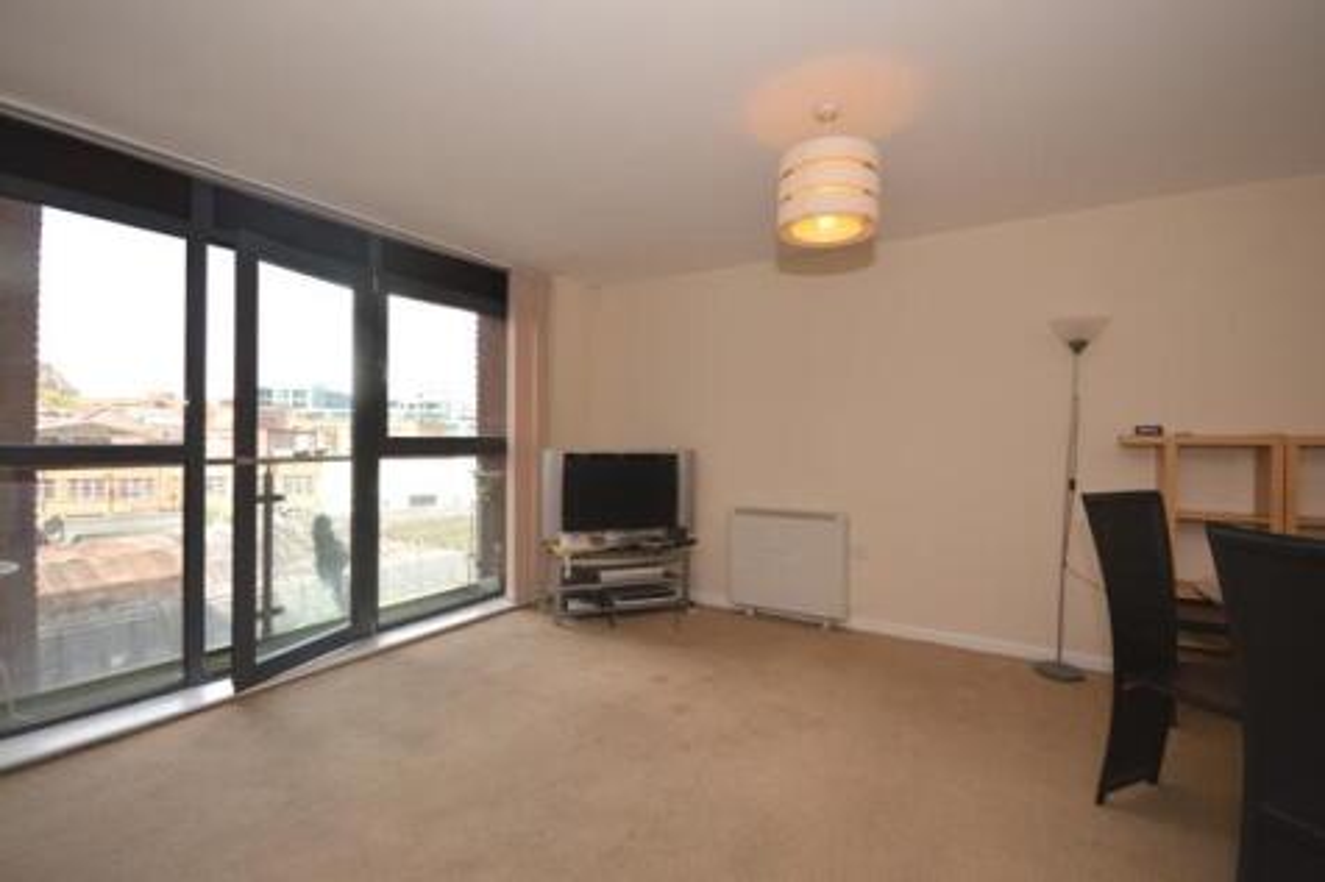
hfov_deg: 100.4
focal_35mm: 15
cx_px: 662
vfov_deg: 77.3
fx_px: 552
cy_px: 441
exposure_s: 1/125
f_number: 5.6
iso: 220
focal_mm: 10
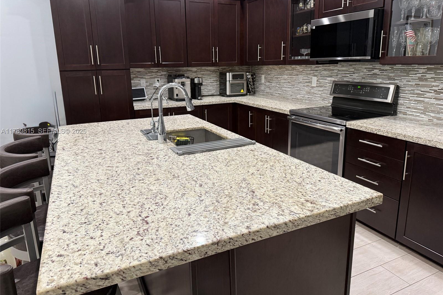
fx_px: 308
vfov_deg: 51.2
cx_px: 222
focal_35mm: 25
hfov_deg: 71.5
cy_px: 132
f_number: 1.78
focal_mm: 6.76
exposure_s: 1/60
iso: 250
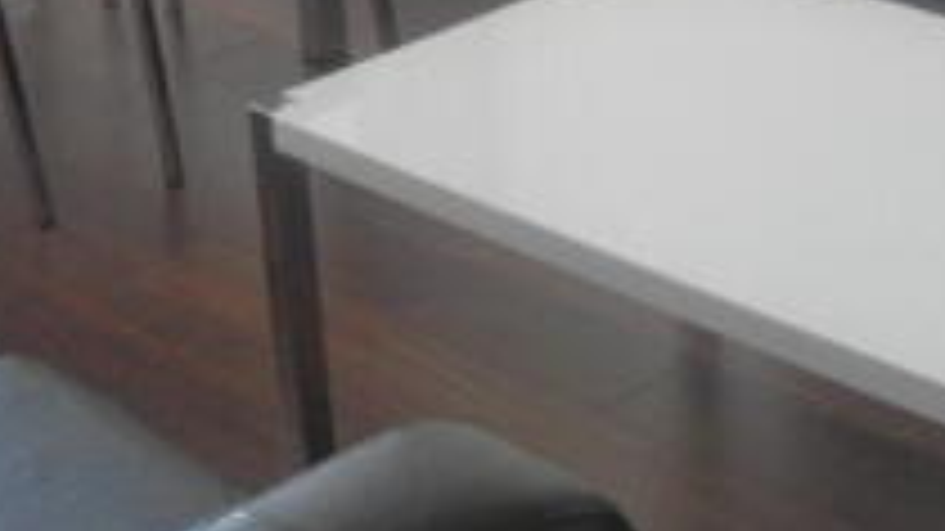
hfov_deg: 19.6
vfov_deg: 11.2
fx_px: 2655
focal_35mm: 106
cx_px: 920
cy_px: -124
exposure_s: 1/90
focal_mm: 6.2
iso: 100
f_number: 2.8
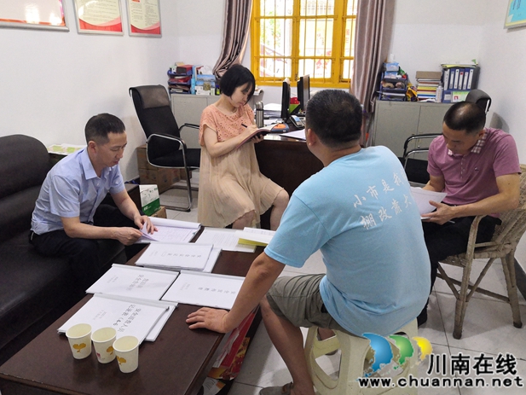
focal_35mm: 28
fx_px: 426
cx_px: 262
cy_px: 193
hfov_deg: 63.4
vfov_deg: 49.8
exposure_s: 1/60
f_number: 1.8
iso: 320
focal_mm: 3.95
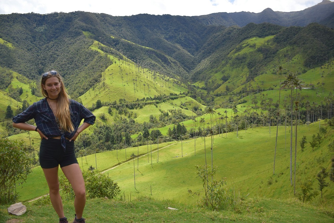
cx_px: 167
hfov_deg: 67.4
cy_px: 112
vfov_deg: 47.9
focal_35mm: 27
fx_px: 251
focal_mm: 18
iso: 200
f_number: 3.5
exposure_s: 1/1250
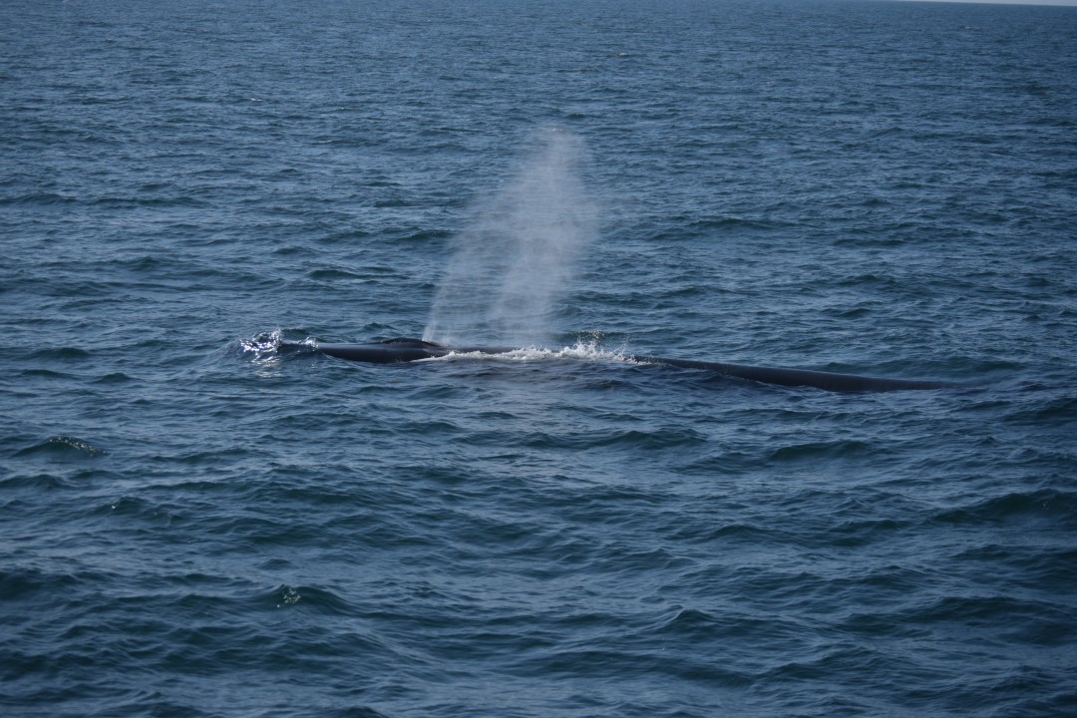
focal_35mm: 112
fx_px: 3365
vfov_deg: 12.2
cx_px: 538
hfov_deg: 18.2
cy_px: 359
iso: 200
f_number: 4.2
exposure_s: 1/4000
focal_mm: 75
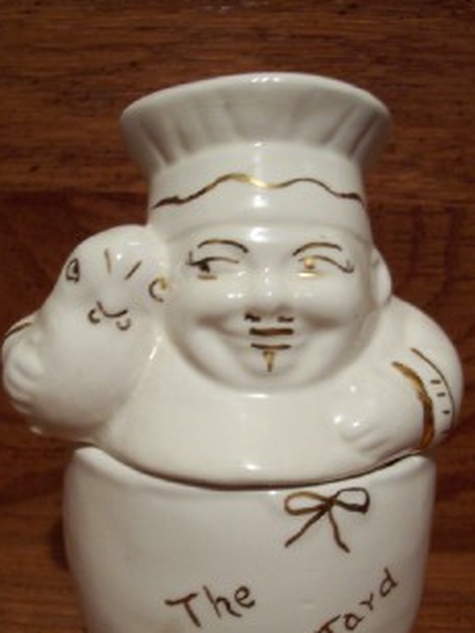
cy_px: 397
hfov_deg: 30.3
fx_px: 878
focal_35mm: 48
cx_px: 218
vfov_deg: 39.4
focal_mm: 5.6
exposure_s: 1/10
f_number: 2.8
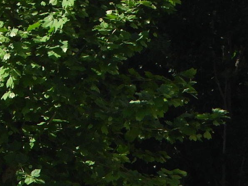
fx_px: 15641
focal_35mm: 2184
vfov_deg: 0.7
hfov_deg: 0.9
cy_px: 418
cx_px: 299
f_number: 5.6
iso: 100
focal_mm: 71.7
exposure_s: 1/400
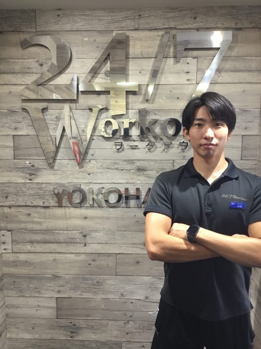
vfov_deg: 58.4
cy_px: 174
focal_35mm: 31
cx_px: 130
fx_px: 312
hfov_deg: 45.4
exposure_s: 1/30
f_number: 2.4
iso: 125
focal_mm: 3.3
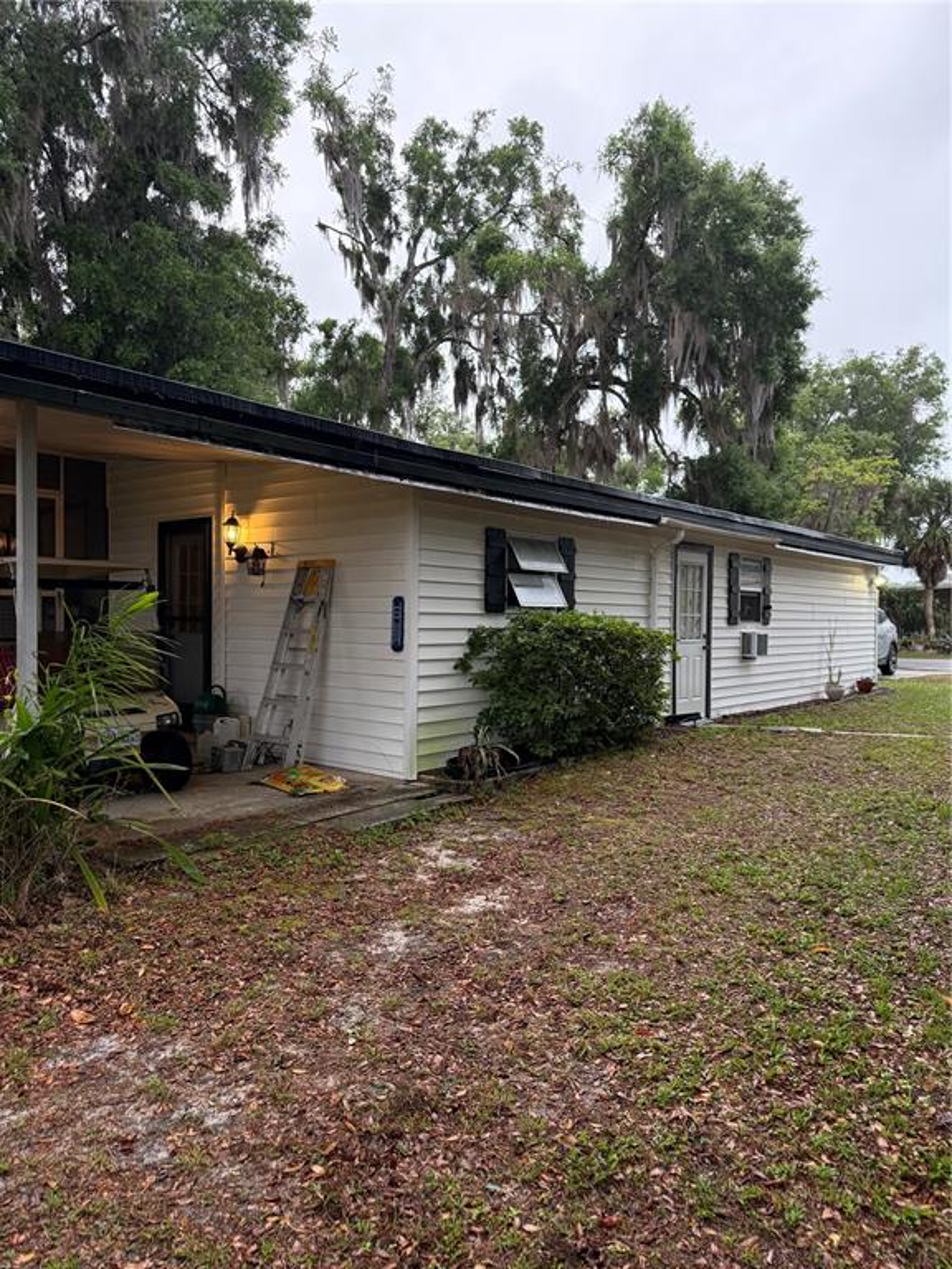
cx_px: 476
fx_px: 880
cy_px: 634
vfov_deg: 71.6
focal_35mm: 24
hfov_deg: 56.8
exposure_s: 1/137
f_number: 1.78
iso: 200
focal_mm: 6.76
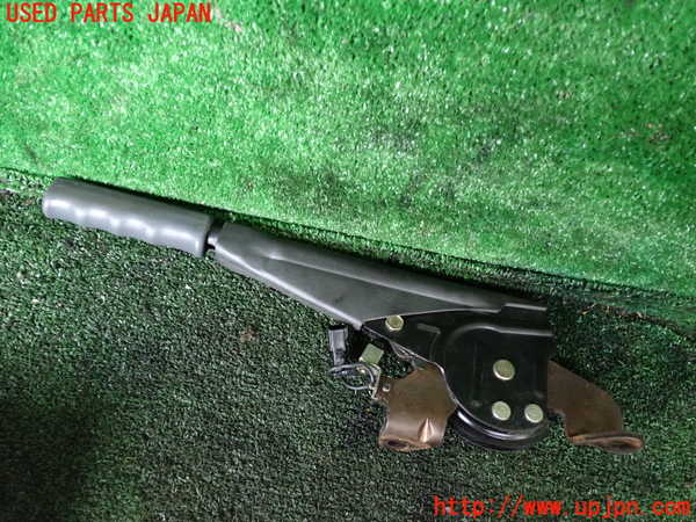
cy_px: 261
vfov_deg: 46.8
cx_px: 348
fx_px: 603
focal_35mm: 30
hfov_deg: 60.0
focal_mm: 5.4
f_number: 2.3
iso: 800
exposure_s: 1/25
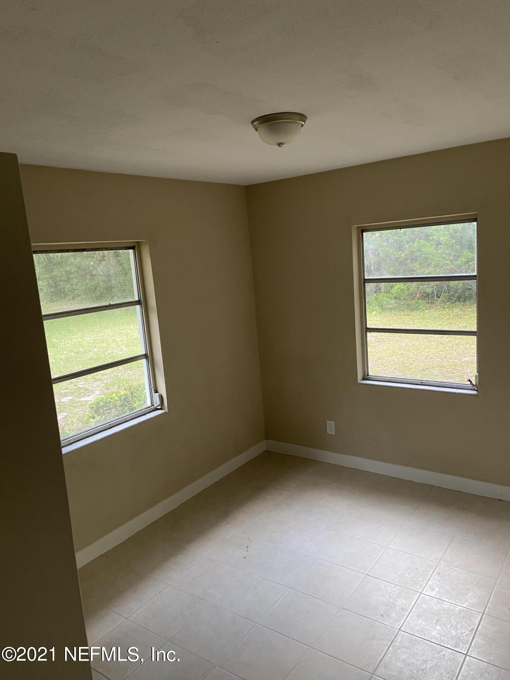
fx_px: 511
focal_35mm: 26
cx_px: 255
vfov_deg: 67.3
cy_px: 340
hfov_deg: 53.1
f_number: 1.8
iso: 160
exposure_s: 1/60
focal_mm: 4.25
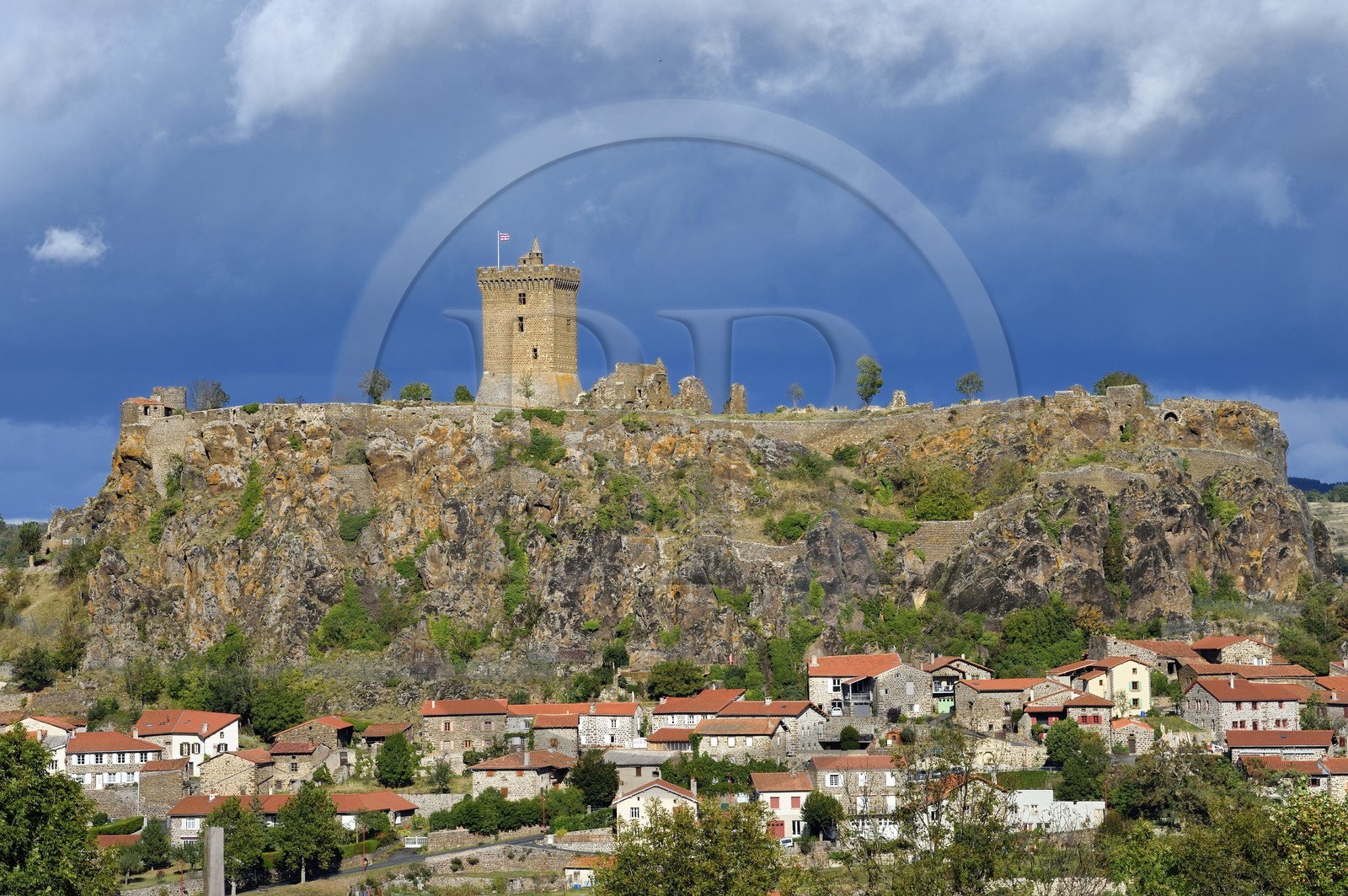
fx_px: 4490
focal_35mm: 120
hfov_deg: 17.1
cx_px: 674
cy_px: 448
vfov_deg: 11.4
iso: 200
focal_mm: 120
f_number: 13
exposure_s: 1/250
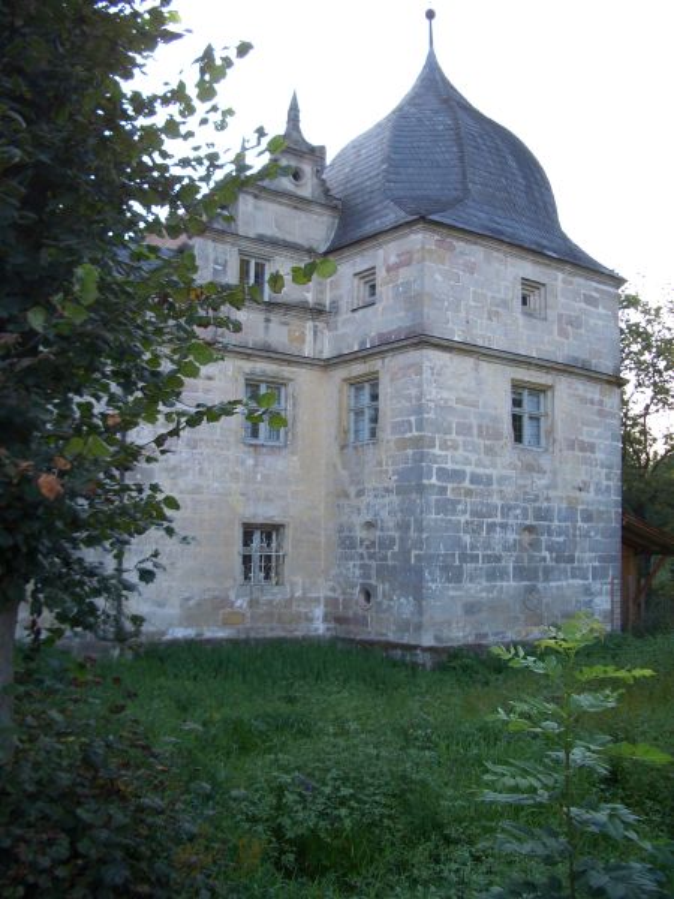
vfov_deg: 52.6
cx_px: 337
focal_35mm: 35
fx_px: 909
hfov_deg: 40.7
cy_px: 450
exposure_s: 1/100
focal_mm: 5.8
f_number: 2.6
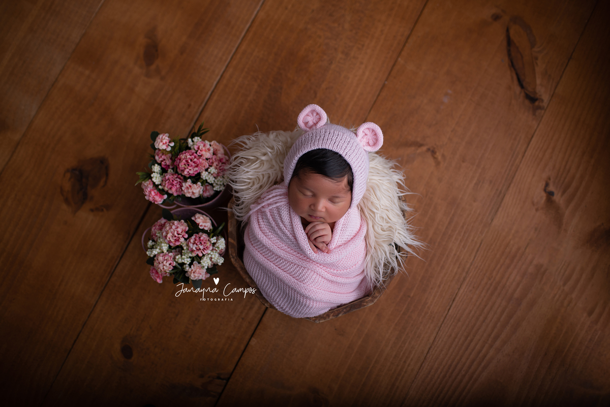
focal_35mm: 35
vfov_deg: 37.9
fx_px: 593
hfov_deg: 54.4
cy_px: 204
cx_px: 305
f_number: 2.5
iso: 50
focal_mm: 35
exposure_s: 1/200
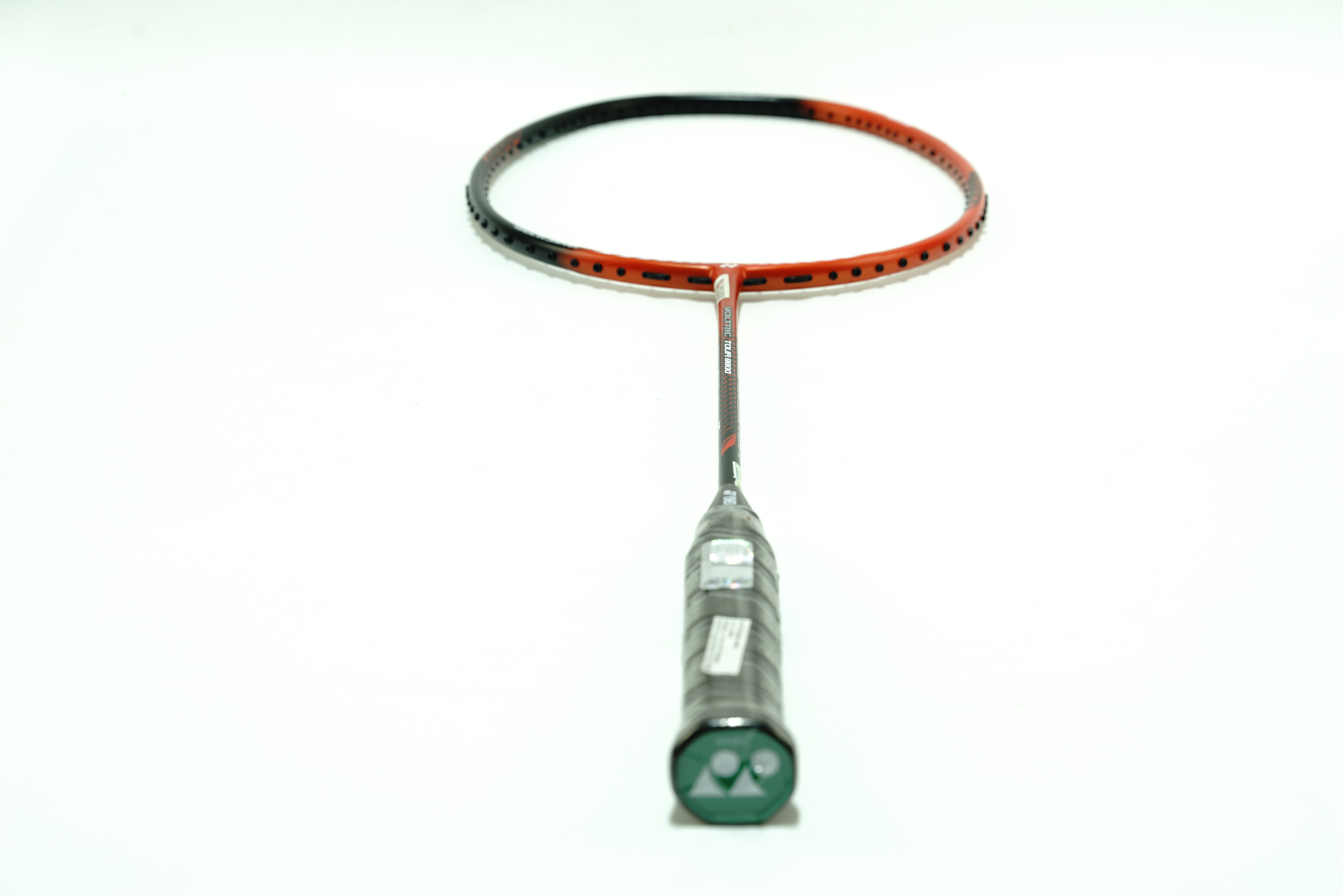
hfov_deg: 22.6
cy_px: 448
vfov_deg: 15.2
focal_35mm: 90
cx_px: 672
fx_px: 3357
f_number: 8
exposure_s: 1/10
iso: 100
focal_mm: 90
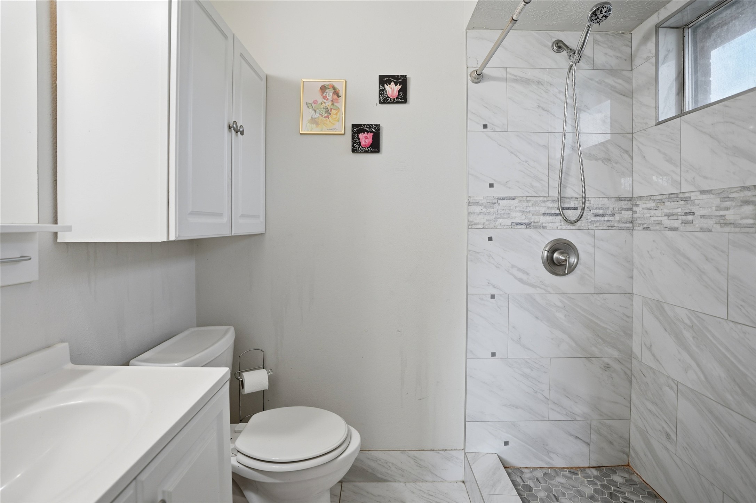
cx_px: 378
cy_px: 252
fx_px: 336
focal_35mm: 16
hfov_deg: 96.8
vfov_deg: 73.7
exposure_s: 1/60
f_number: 4
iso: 200
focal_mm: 16
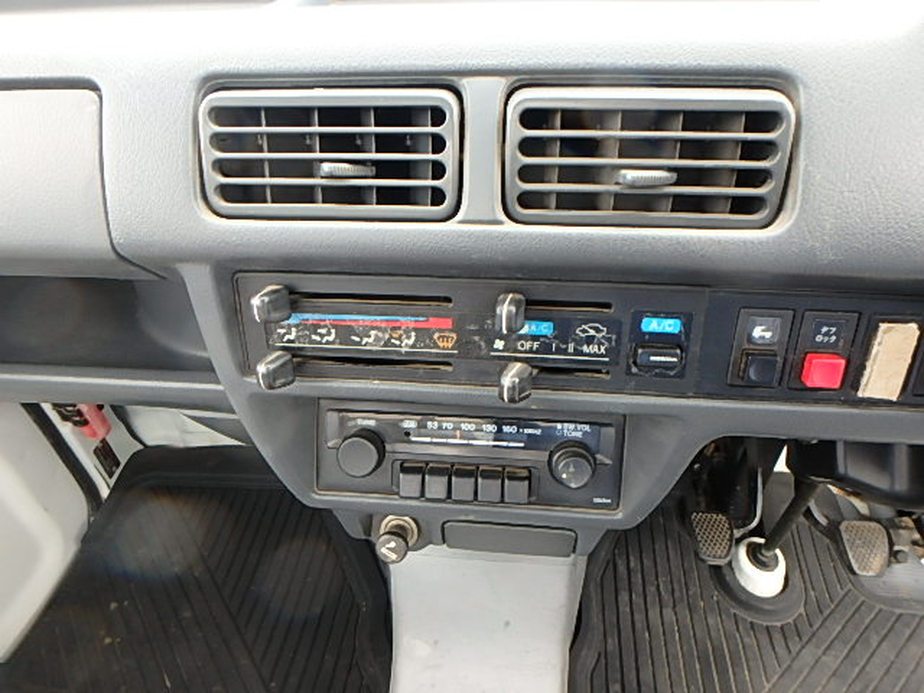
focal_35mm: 21
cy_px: 346
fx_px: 561
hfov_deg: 79.0
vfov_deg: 63.4
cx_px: 462
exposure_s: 1/40
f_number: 3.5
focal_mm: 3.7
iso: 200
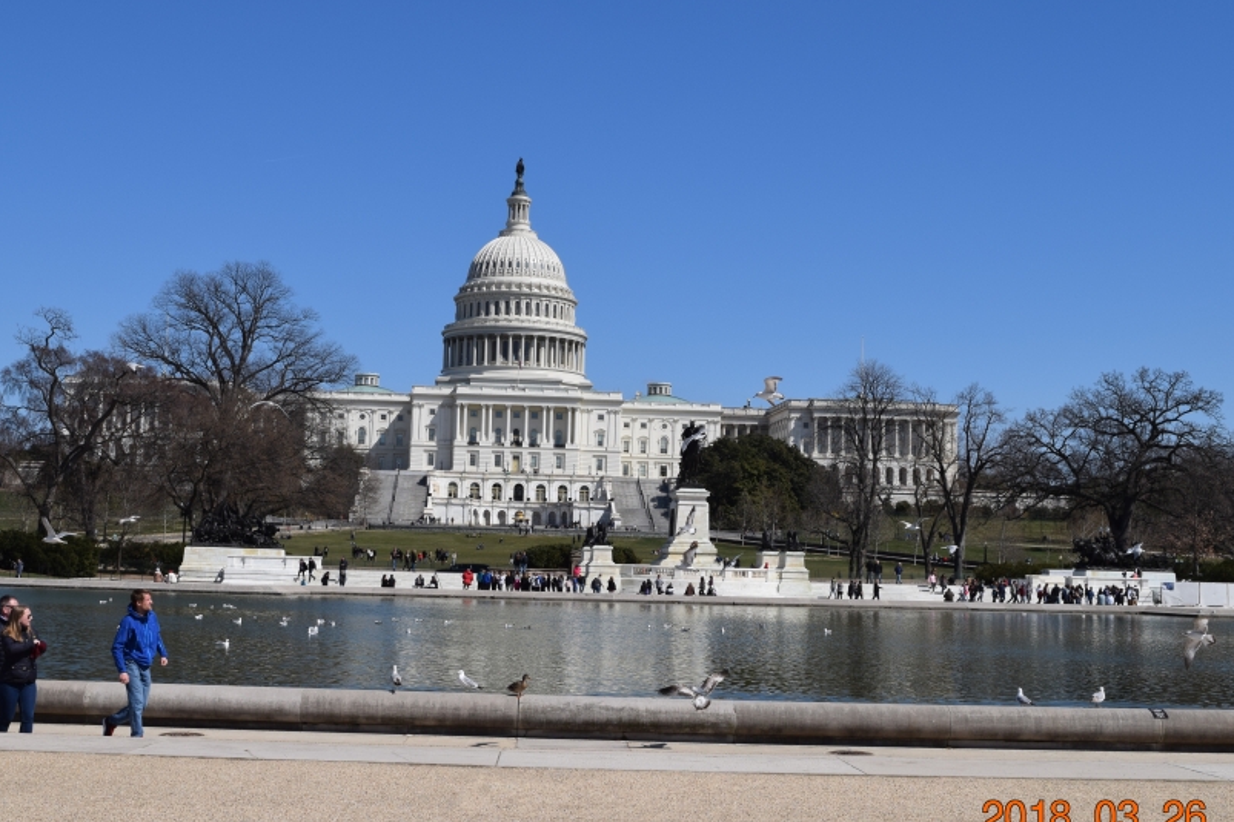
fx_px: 1770
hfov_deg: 38.4
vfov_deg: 26.1
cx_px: 569
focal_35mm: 52
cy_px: 372
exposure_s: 1/500
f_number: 11
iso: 200
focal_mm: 27
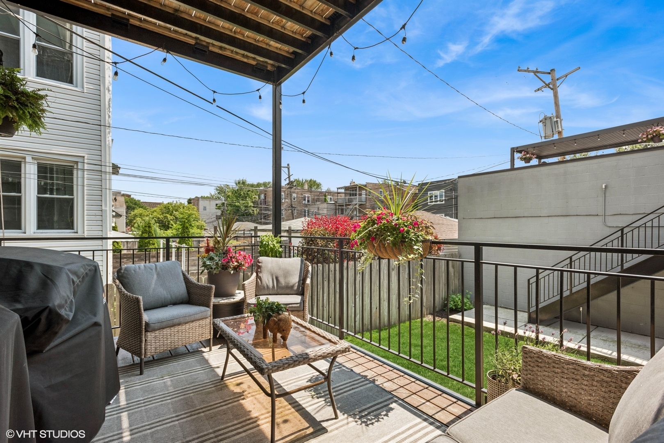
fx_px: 314
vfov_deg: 70.5
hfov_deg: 93.3
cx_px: 332
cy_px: 222
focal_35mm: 17
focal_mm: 17
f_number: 8
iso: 400
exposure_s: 1/400
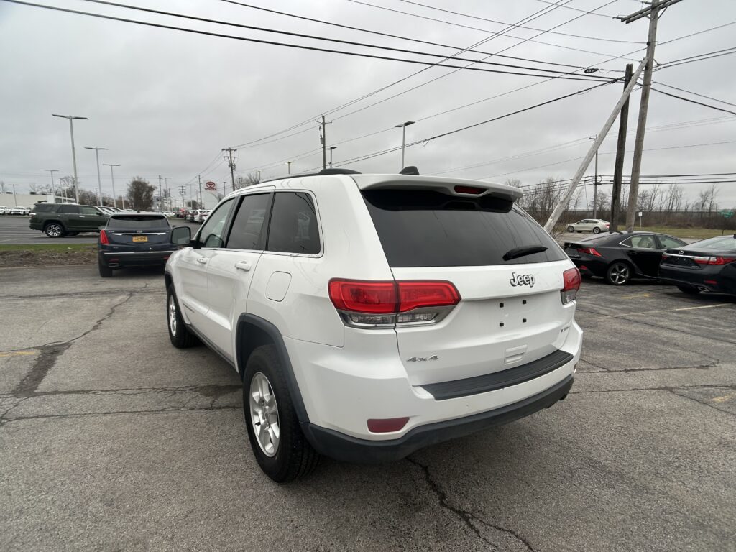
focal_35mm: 26
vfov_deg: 53.1
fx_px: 553
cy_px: 276
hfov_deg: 67.3
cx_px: 368
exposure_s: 1/1645
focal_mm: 5.7
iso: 50
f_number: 1.5
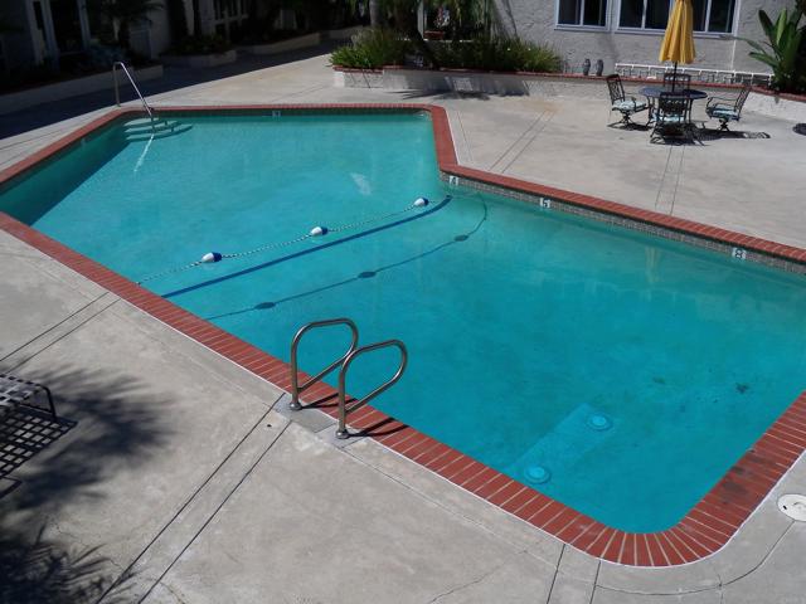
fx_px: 815
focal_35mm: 35
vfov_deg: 40.7
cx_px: 403
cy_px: 302
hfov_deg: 52.6
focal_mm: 6.2
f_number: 6.2
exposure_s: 1/800
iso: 80
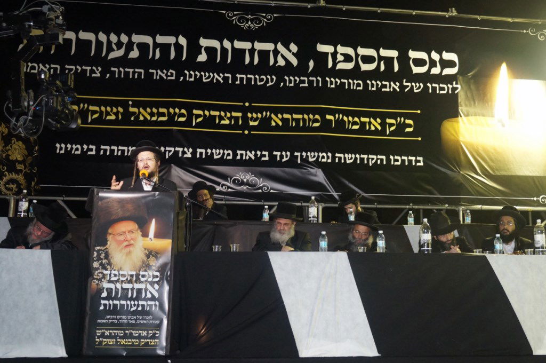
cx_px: 273
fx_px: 477
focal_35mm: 32
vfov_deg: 41.6
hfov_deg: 59.6
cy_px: 182
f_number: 4
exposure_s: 1/60
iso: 1600
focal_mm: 21
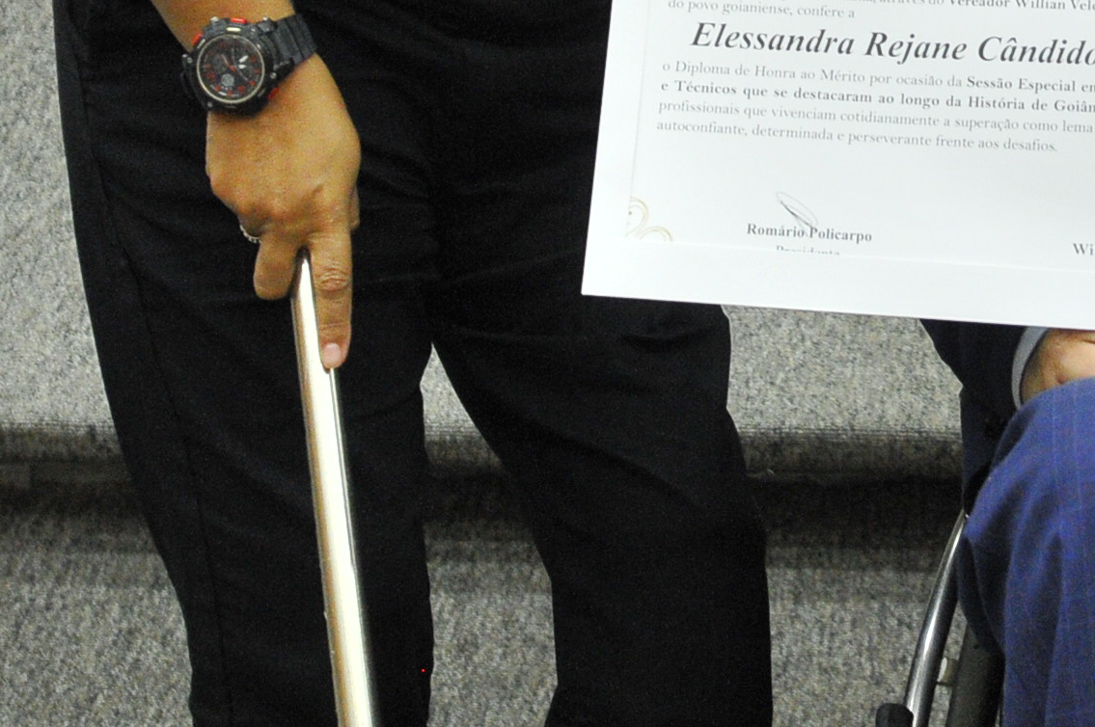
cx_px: 868
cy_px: -280
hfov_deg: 19.8
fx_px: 3099
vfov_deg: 12.8
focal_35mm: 102
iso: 1600
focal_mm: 24
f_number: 2.8
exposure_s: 1/125
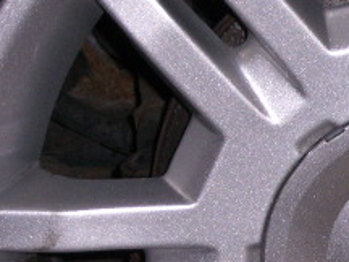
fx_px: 2783
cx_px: 464
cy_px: 223
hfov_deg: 7.1
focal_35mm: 276
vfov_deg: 5.4
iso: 142
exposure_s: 1/60
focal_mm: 15.53
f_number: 4.6
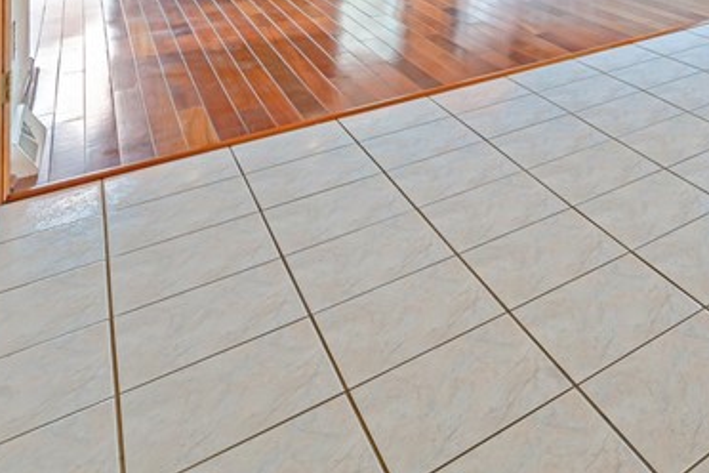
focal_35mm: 35
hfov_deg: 40.4
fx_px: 689
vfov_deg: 28.9
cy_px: -178
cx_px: 829
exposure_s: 1/10
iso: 50
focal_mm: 12
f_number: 11
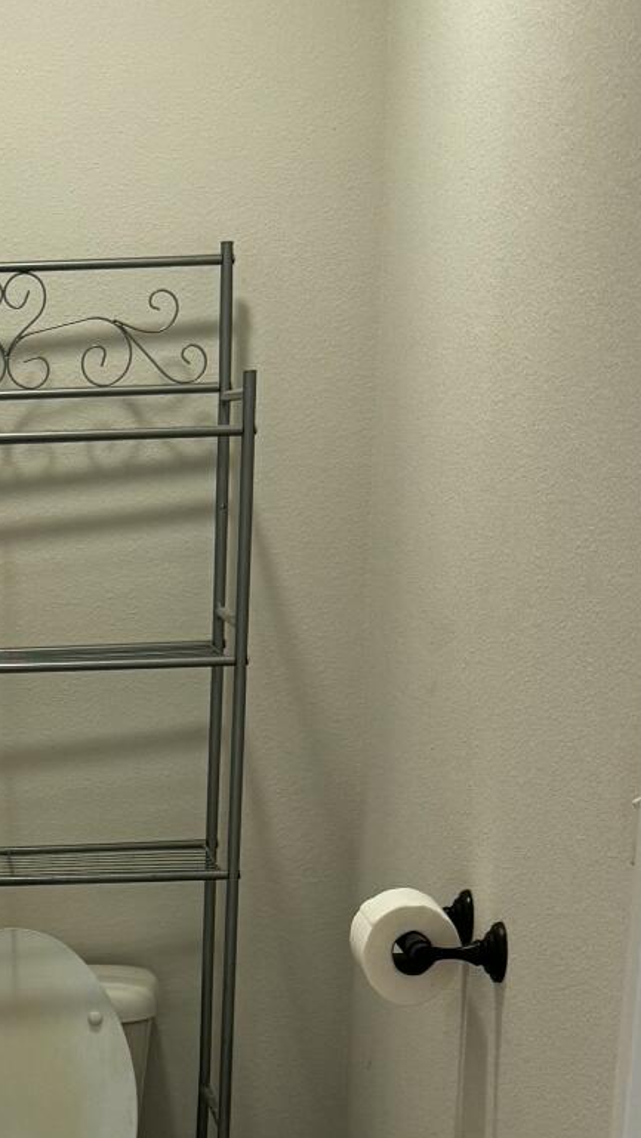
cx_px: -81
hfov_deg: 17.1
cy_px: 1190
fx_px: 2053
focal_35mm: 68
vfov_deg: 28.7
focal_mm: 6.76
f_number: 1.78
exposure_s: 1/60
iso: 250
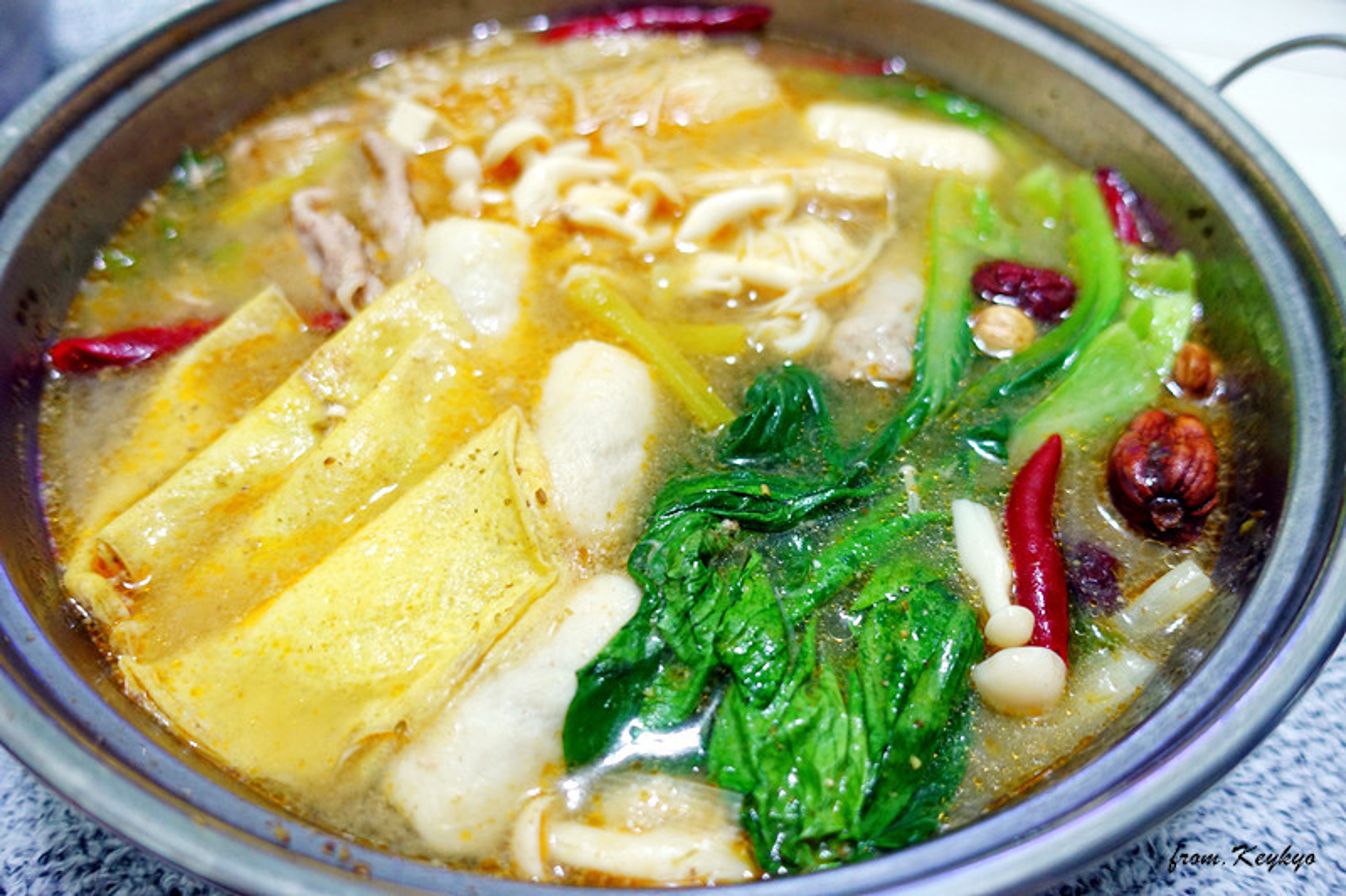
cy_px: 448
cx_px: 673
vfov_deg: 53.1
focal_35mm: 24
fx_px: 897
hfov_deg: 73.8
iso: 250
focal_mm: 8.8
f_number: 1.8
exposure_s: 1/30
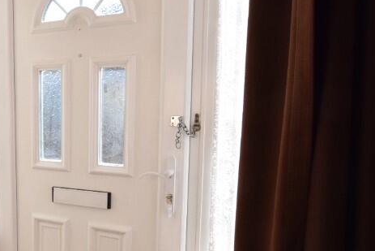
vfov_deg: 30.9
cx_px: 28
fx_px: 449
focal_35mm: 43
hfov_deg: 41.3
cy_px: 164
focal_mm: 13
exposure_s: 1/200
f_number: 11
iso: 800
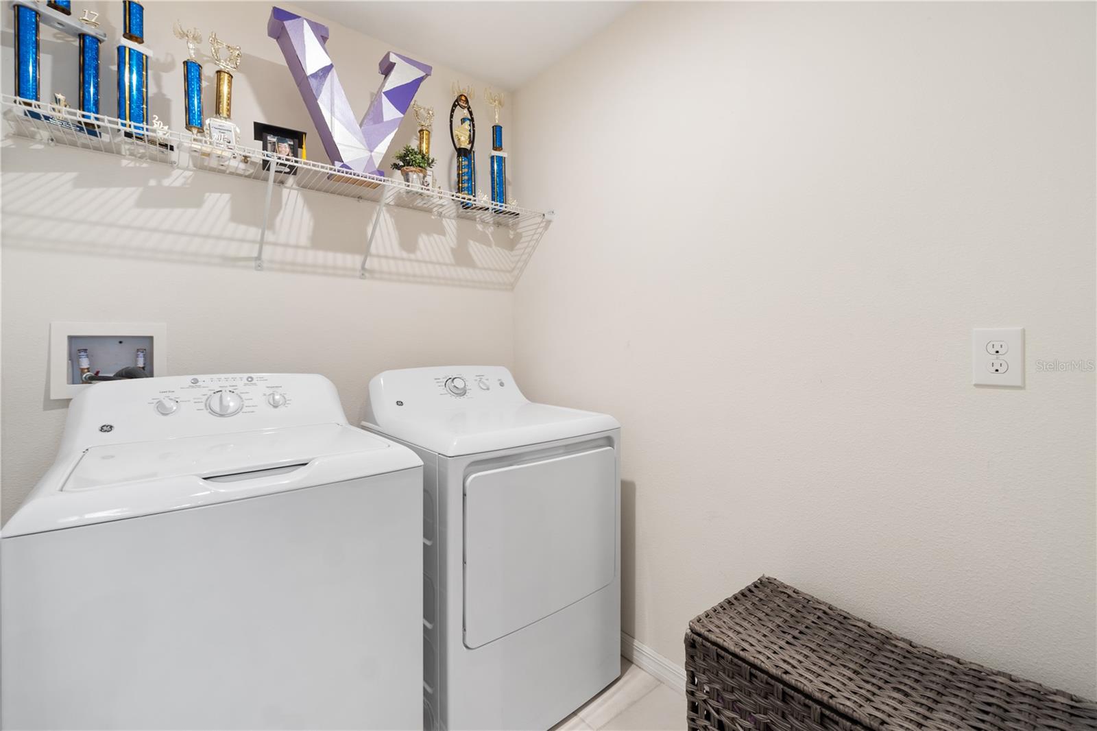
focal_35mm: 15
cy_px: 366
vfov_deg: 77.3
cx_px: 548
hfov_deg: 100.4
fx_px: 457
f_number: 8
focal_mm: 10
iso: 100
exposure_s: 1
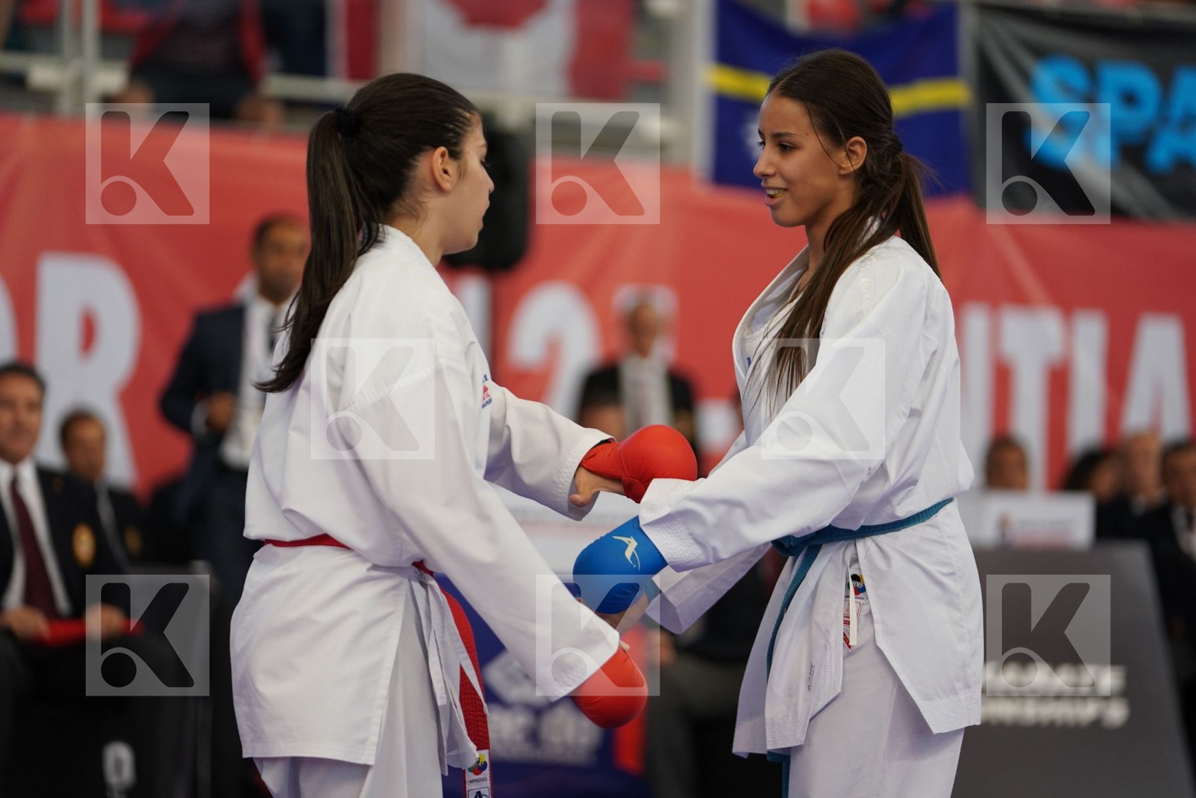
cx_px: 598
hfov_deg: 12.9
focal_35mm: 159
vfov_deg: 8.6
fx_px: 5282
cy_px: 399
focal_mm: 159
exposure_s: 1/1000
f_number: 2.8
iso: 1600
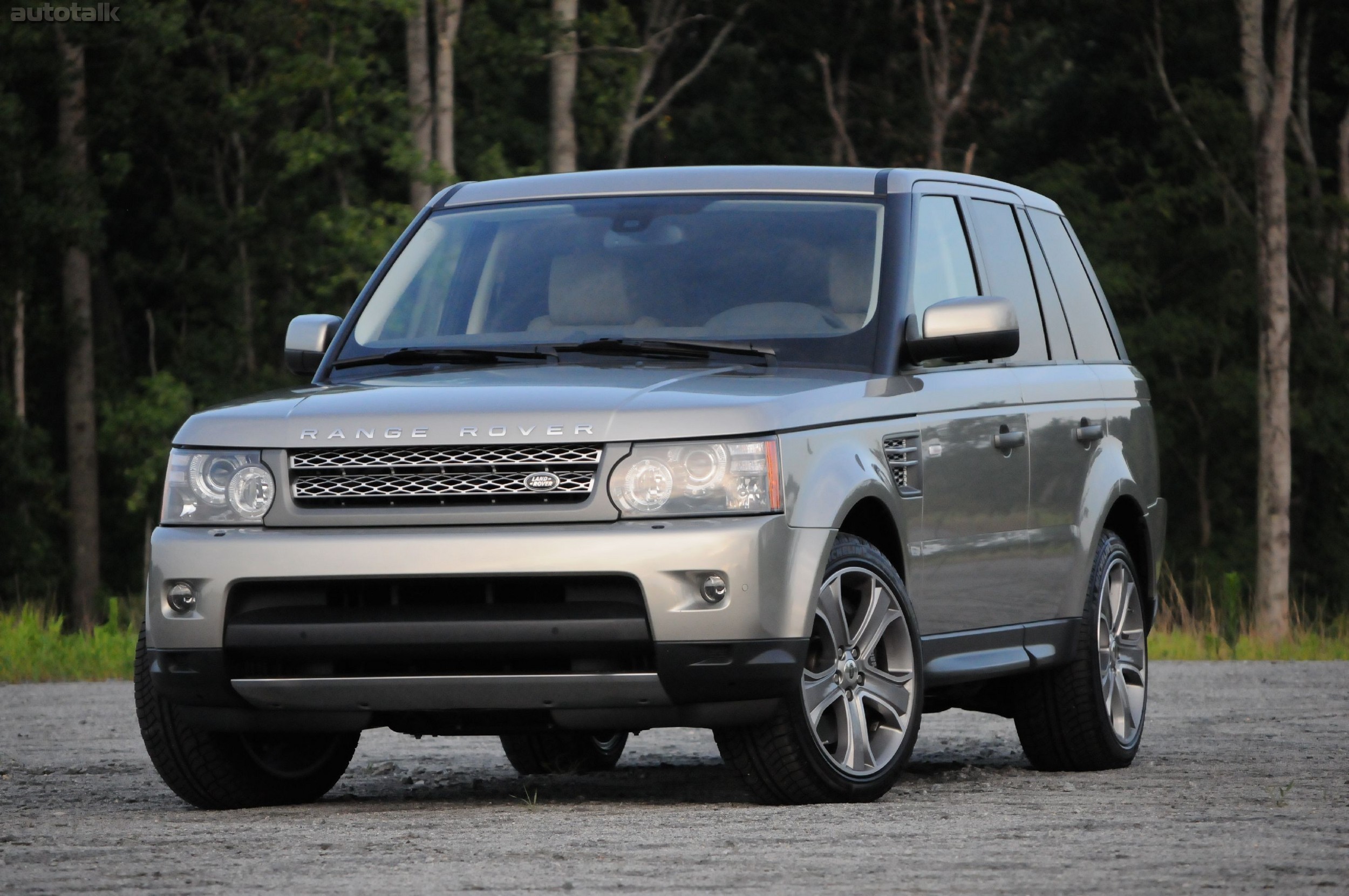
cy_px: 448
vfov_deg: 7.3
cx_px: 674
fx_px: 7018
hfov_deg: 11.0
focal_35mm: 188
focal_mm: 125
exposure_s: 1/1000
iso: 2000
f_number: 5
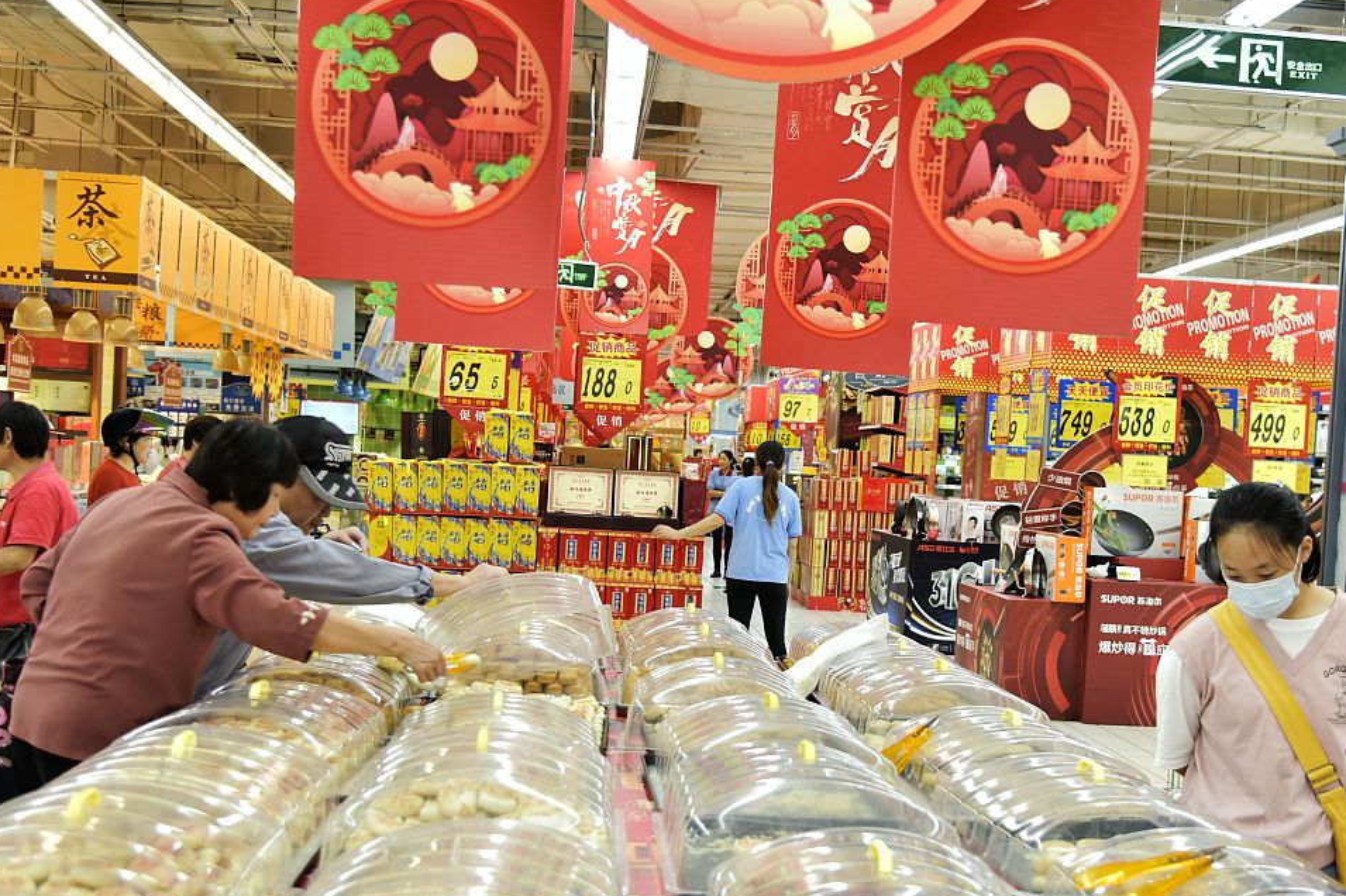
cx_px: 815
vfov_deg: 30.4
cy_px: 544
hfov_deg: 44.3
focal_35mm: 44
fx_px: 1644
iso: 500
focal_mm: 35
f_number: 4
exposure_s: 1/80
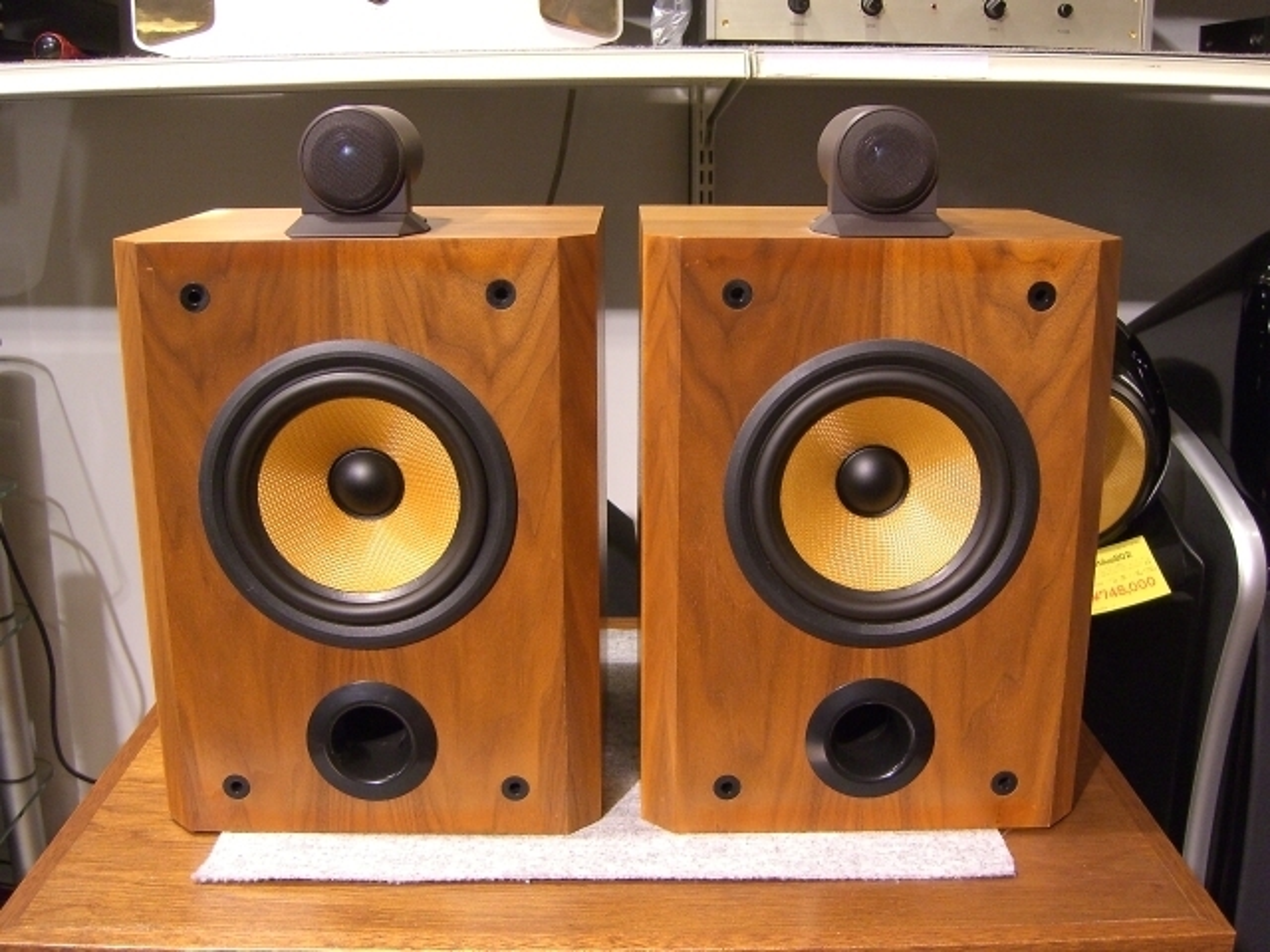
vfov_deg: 37.7
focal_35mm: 38
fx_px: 1394
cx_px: 635
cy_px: 476
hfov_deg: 49.0
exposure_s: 1/20
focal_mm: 7.9
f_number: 2.8
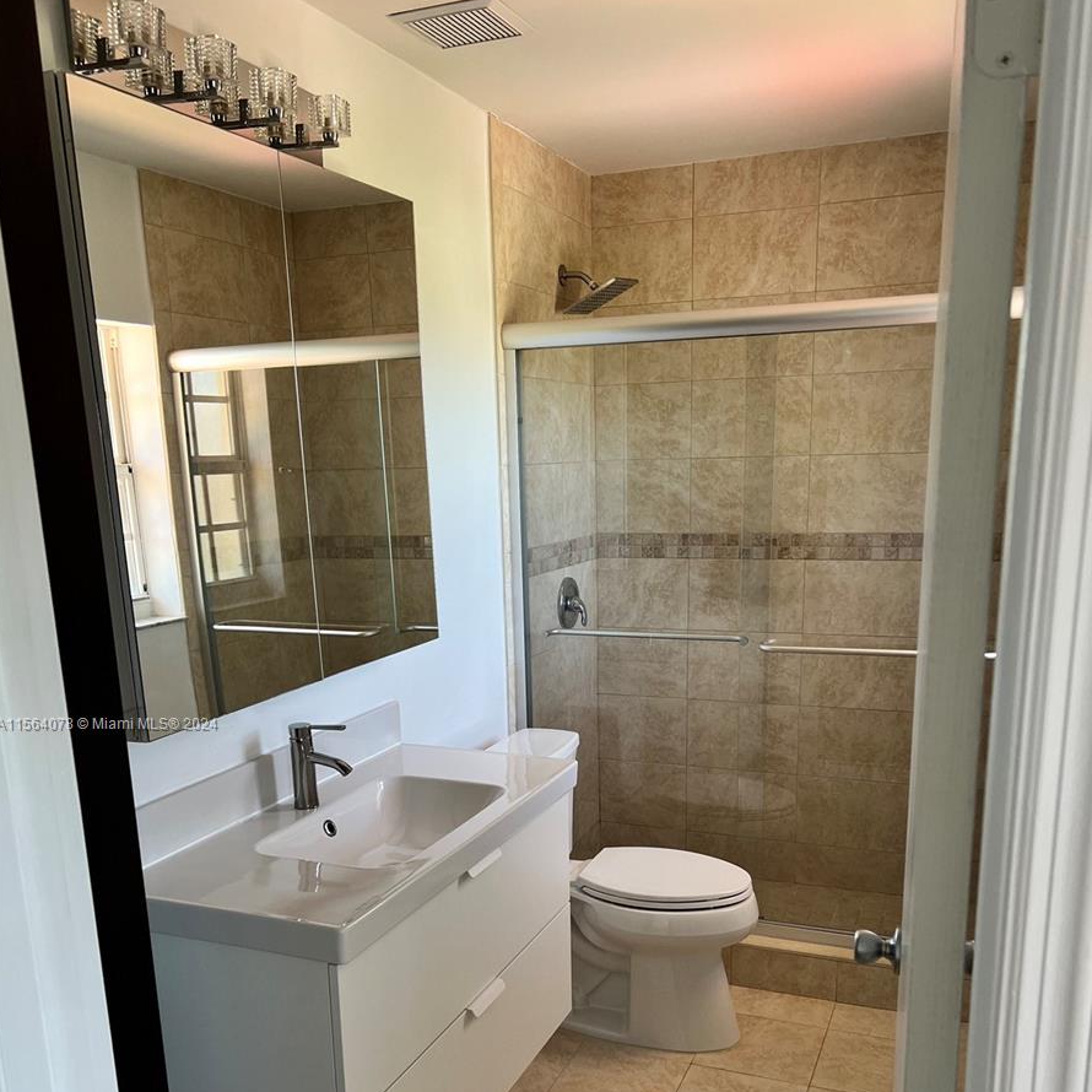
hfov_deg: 52.5
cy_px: 725
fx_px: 1106
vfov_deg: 51.6
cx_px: 545
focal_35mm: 31
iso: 100
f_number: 1.5
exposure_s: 1/121
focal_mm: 5.7
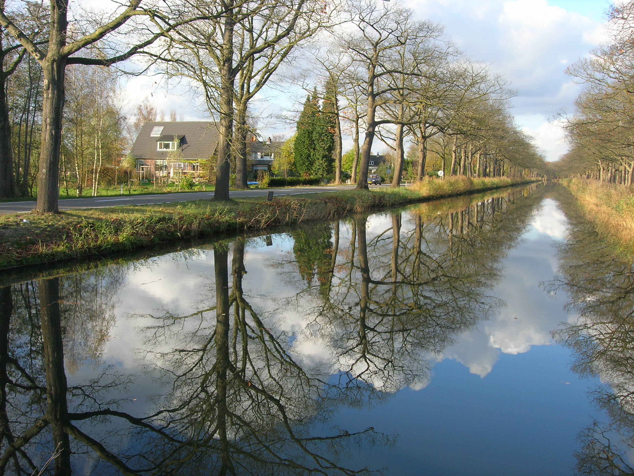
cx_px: 317
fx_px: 696
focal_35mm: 38
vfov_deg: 37.7
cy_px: 238
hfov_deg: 49.0
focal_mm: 7.8
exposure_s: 1/153
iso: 64
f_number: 4.8
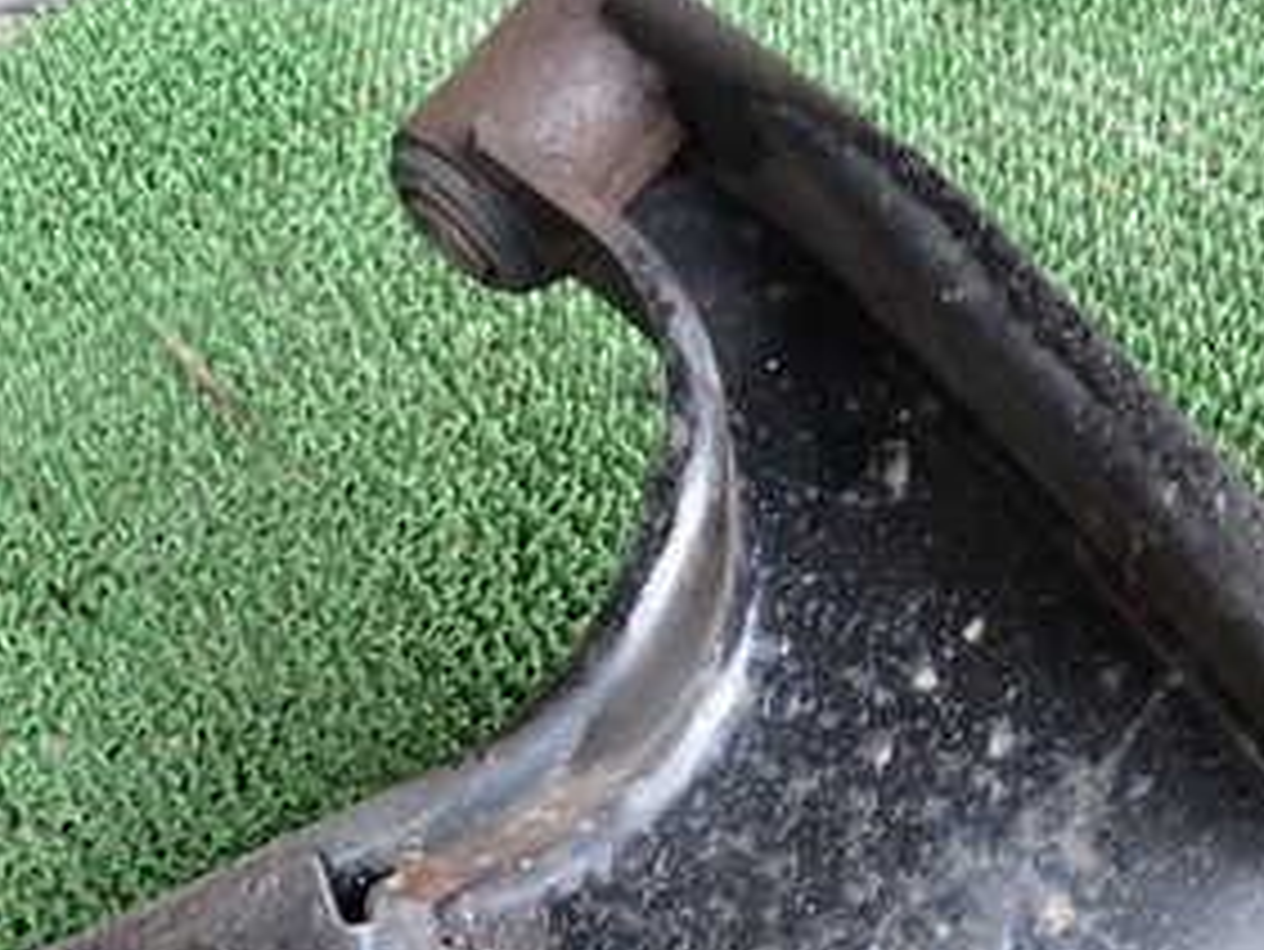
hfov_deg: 30.2
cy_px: 846
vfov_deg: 22.4
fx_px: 2338
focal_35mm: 64
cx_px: 553
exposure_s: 1/50
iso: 200
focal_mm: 5.4
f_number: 2.3
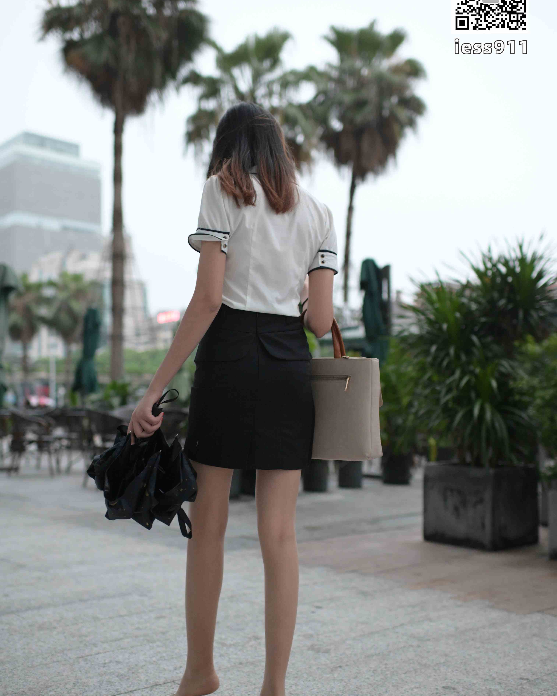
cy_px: 366
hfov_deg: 37.3
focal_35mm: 40
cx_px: 282
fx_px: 824
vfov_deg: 45.8
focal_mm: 35
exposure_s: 1/200
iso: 2000
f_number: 2
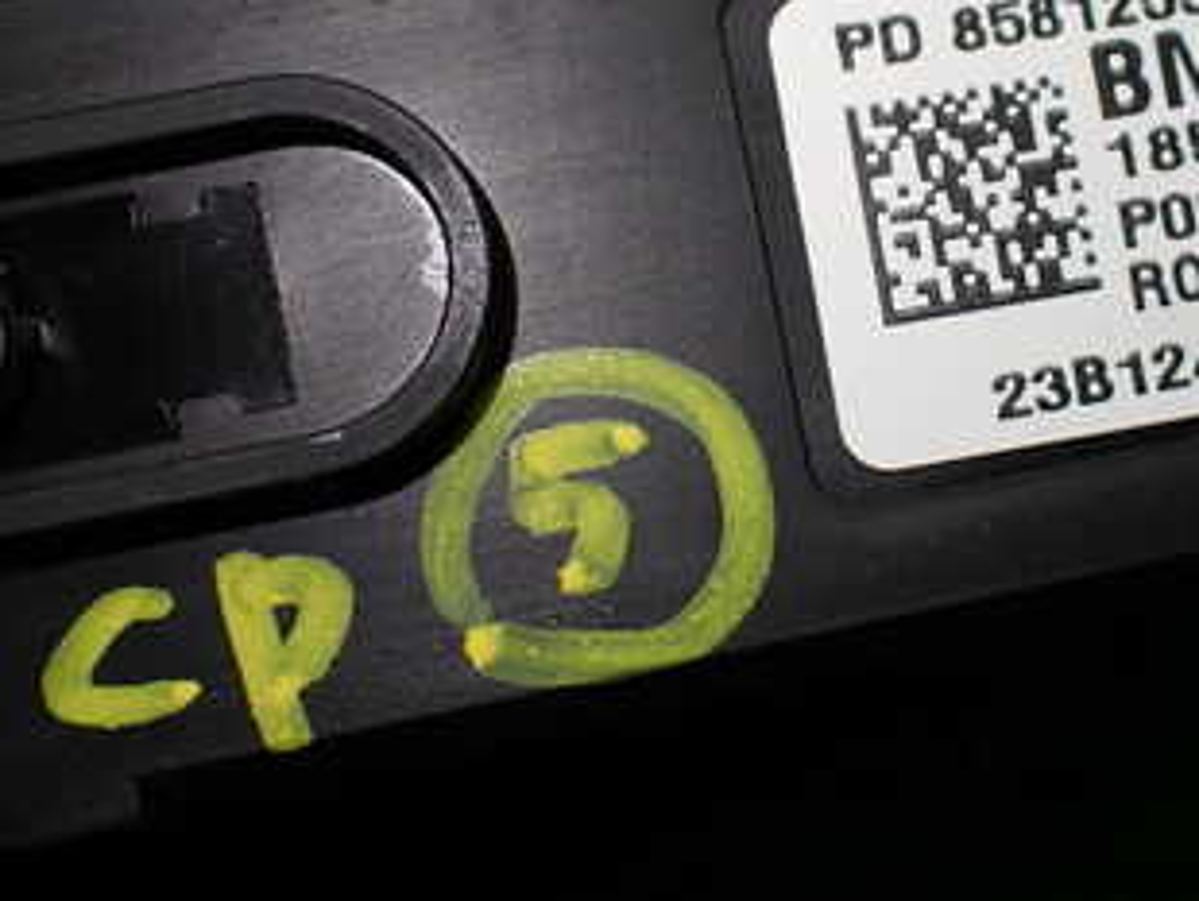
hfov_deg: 32.8
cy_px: 309
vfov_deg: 25.2
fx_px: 2011
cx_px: 851
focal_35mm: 58
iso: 125
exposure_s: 1/125
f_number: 2.3
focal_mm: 5.4
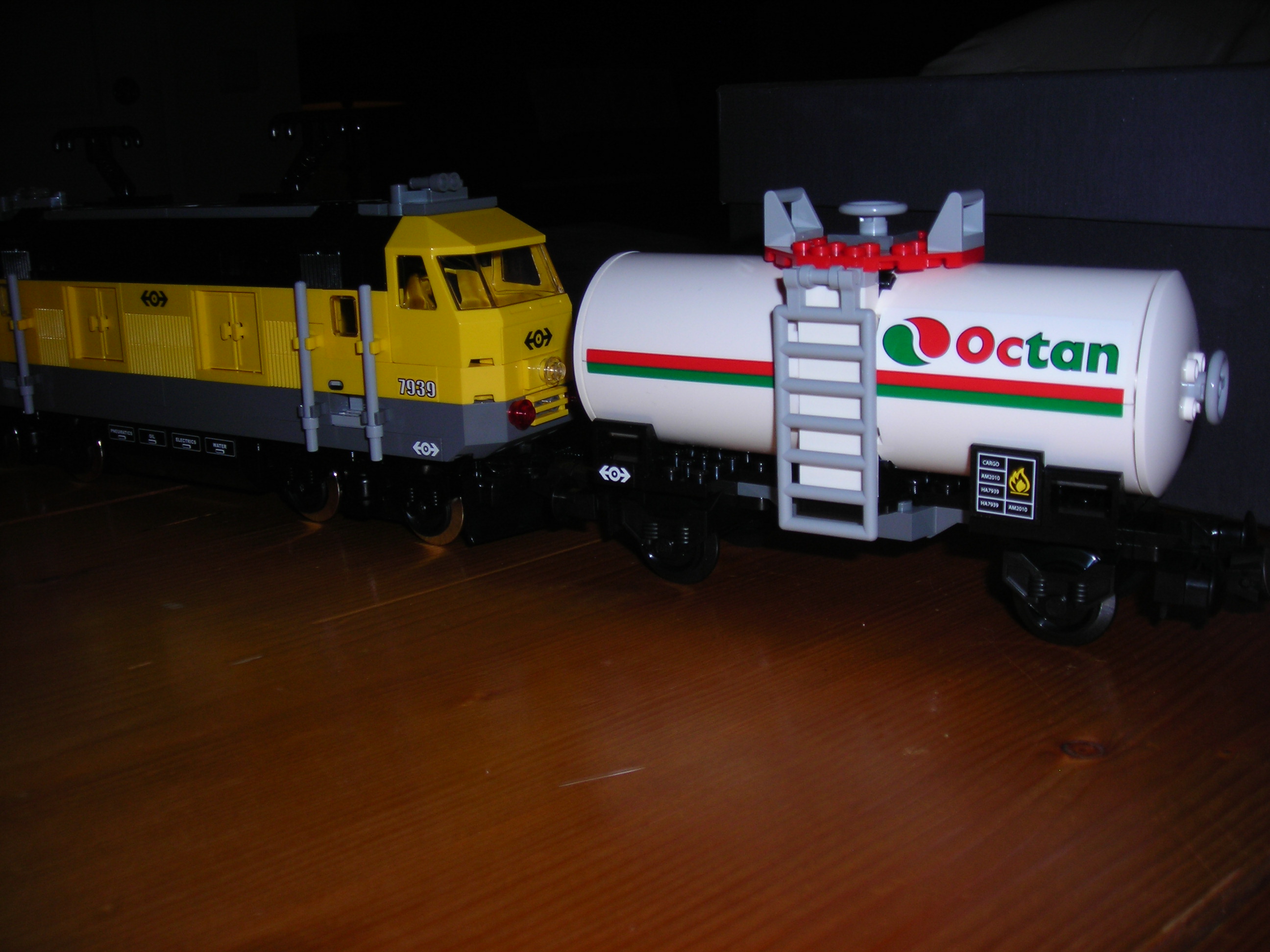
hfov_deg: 49.0
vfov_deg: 37.7
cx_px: 635
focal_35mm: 38
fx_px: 1394
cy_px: 476
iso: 50
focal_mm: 6.3
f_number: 6.4
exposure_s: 1/60.1
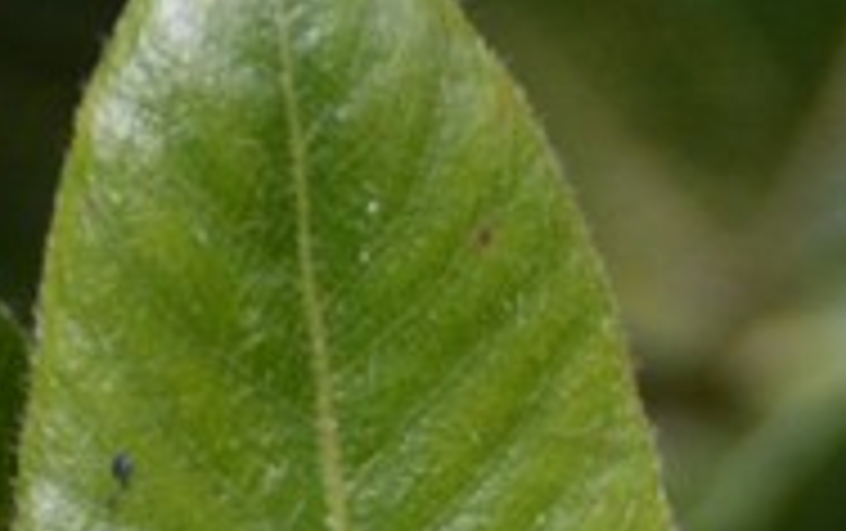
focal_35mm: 853
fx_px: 19691
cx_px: 720
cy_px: 2102
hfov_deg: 2.5
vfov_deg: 1.5
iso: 360
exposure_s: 1/125
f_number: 5.6
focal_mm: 70
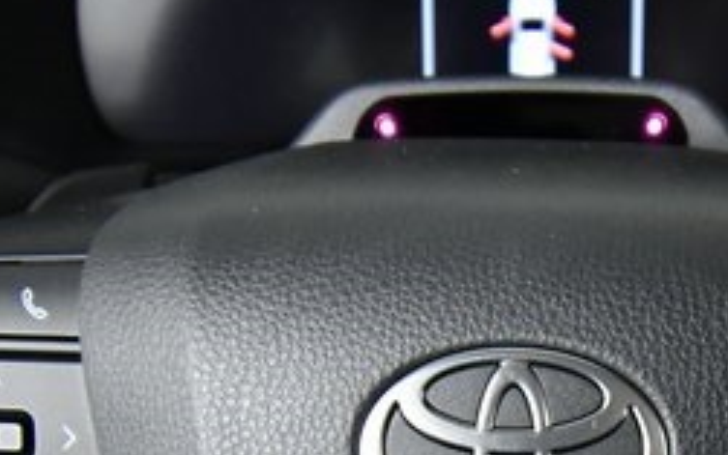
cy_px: 506
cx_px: 499
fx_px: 1548
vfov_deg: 16.2
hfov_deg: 26.3
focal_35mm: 78
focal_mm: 20
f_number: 5.6
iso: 7200
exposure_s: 1/250
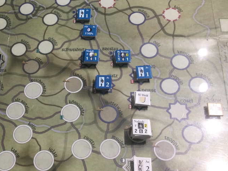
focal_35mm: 51
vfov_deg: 28.6
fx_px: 336
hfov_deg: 36.9
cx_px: 67
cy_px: 80
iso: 40
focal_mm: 3.3
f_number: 2.4
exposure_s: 1/33
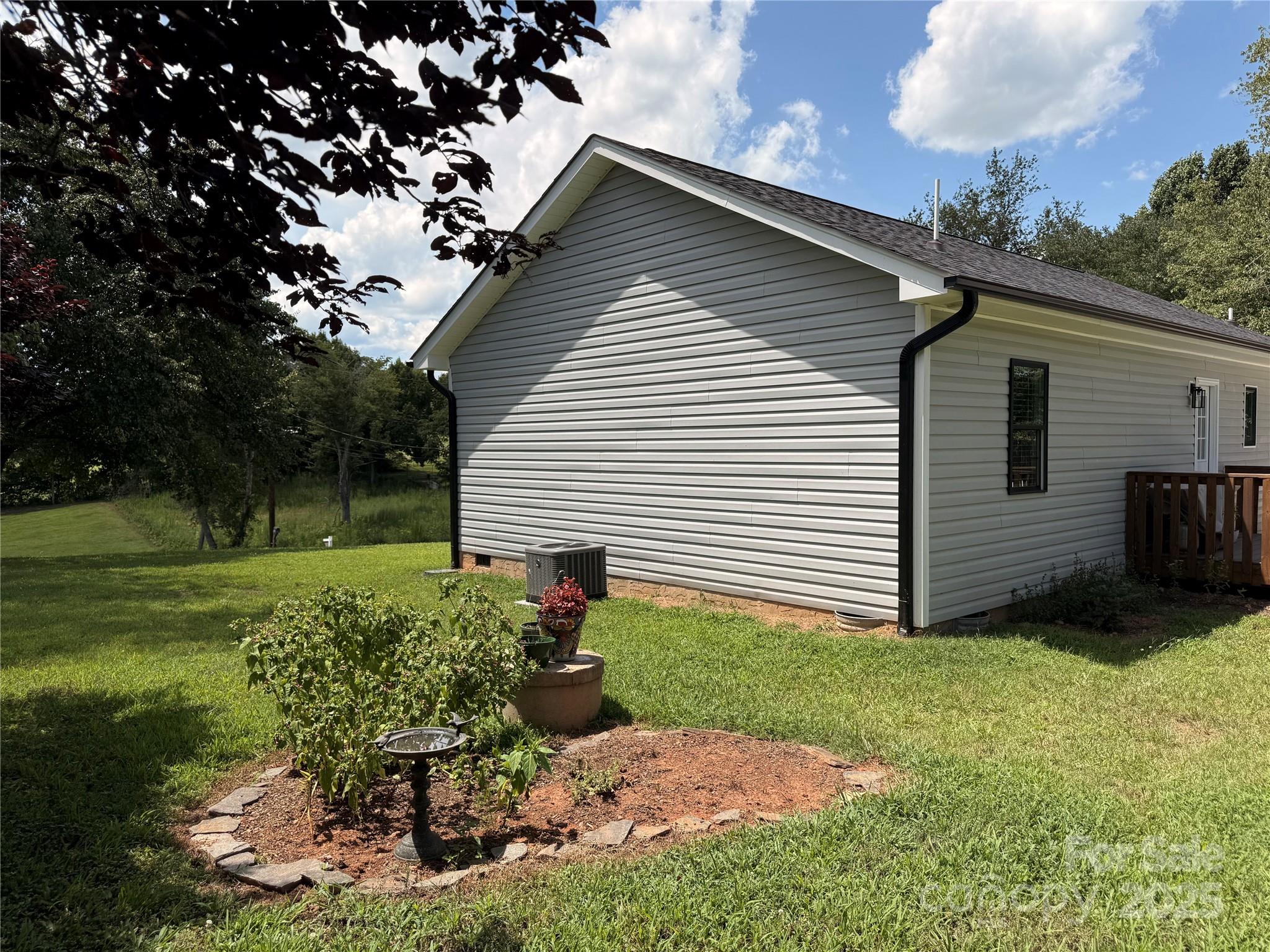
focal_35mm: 24
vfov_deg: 56.8
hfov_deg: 71.6
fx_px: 881
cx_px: 635
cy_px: 476
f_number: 1.78
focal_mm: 6.76
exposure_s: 1/4167
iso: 80
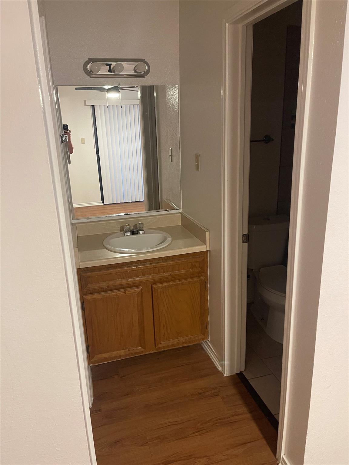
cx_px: 174
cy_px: 232
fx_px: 336
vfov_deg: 69.4
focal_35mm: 25
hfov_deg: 54.9
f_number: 1.6
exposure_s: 1/60
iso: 500
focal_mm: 5.1
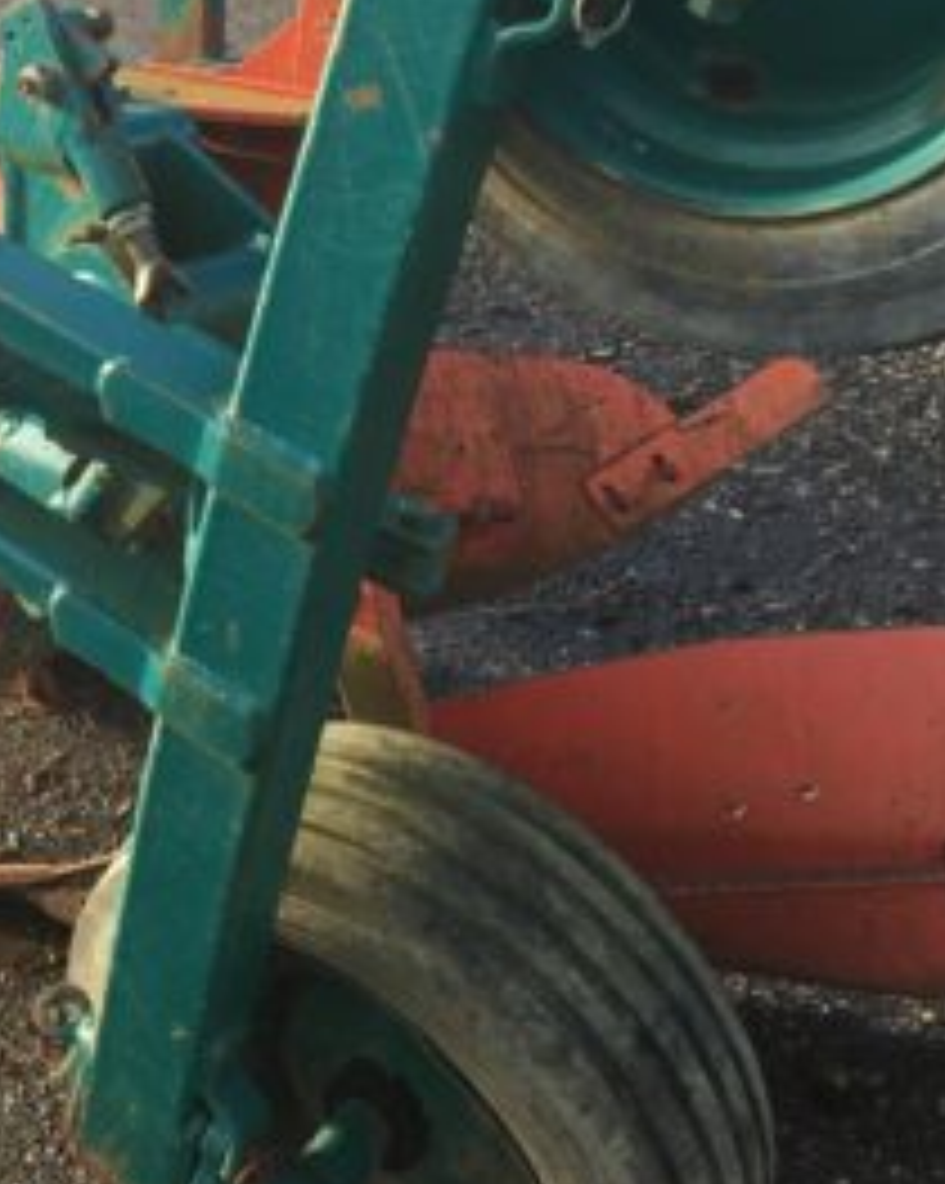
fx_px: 2415
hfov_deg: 21.7
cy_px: 162
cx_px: 99
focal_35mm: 69
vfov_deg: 26.8
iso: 25
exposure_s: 1/204
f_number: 2.2
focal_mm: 4.15
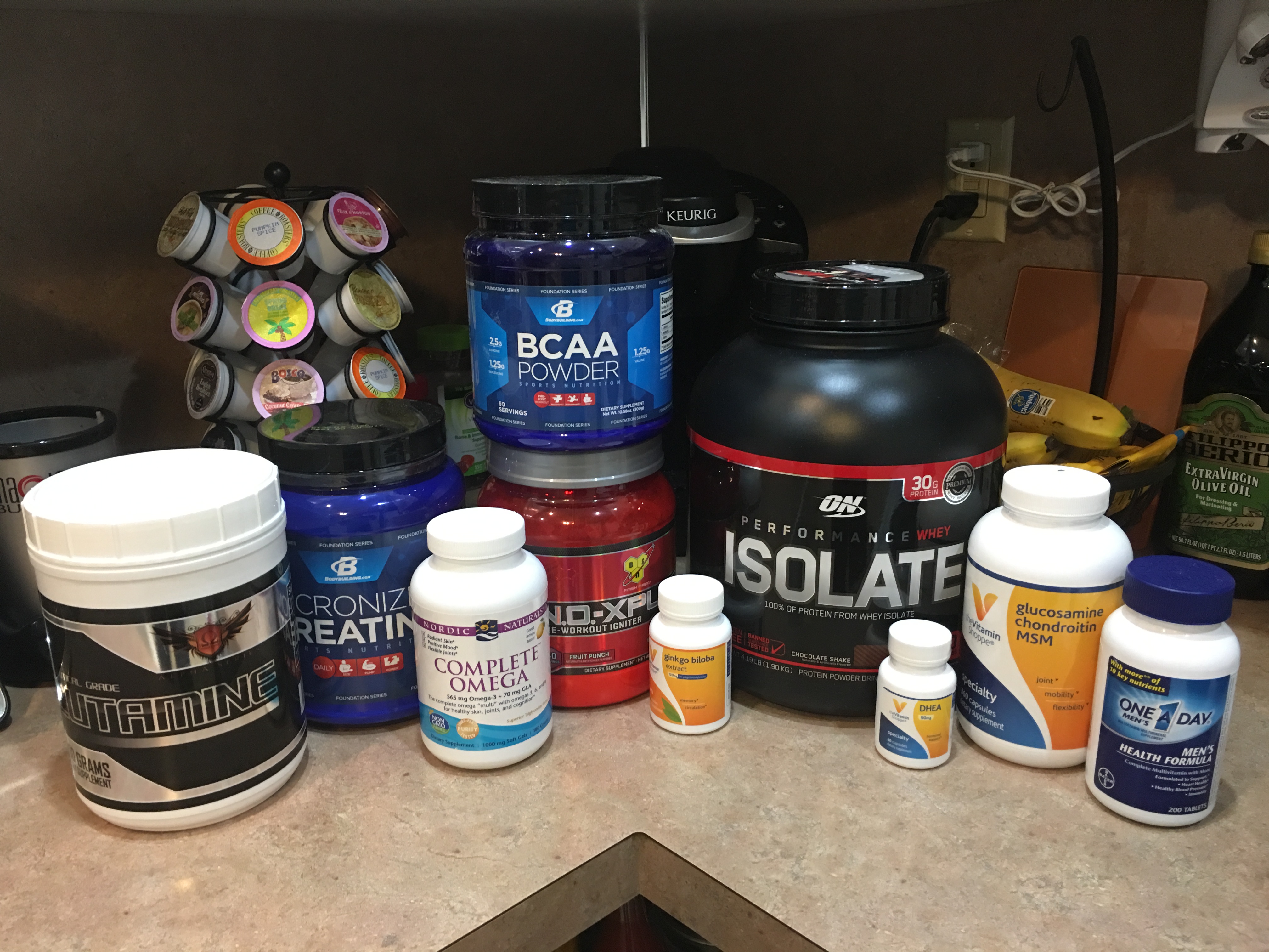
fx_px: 1063
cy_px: 476
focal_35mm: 29
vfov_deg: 48.2
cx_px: 634
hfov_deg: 61.7
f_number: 2.2
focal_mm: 4.15
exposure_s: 1/15
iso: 100
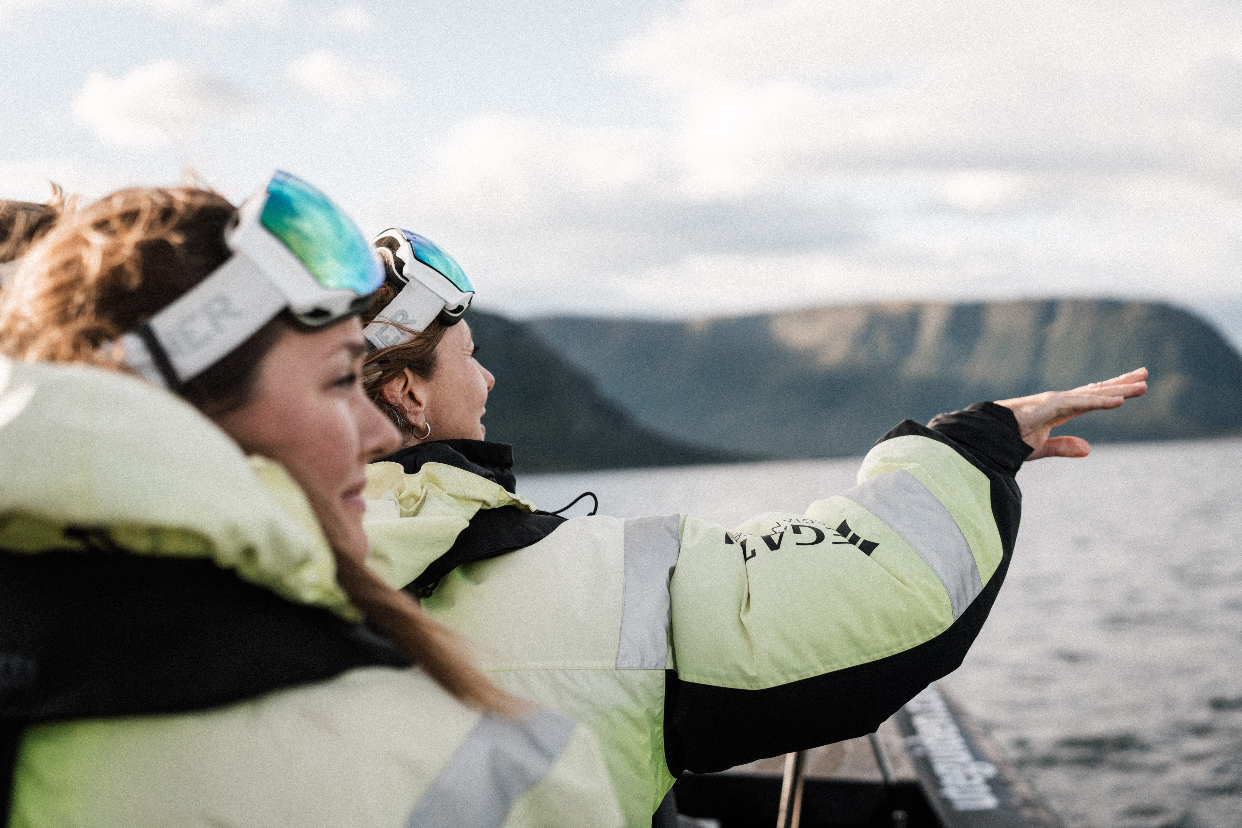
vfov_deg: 27.0
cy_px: 414
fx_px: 1725
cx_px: 621
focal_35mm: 50
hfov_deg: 39.6
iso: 200
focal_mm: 50
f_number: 2.8
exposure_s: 1/3200
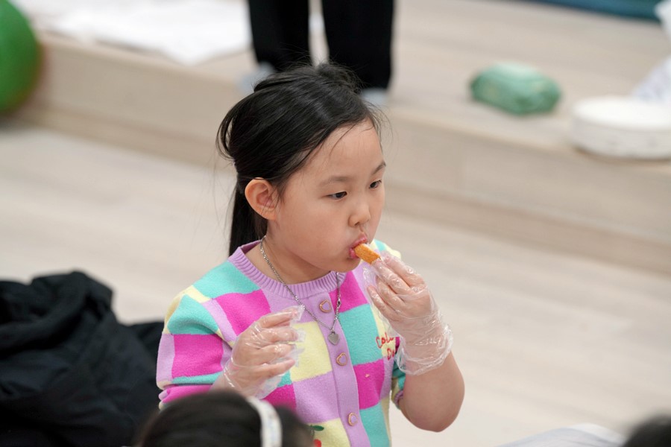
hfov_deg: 17.1
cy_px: 224
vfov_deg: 11.4
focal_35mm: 120
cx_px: 336
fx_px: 2236
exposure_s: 1/160
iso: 1250
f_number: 4
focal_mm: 120
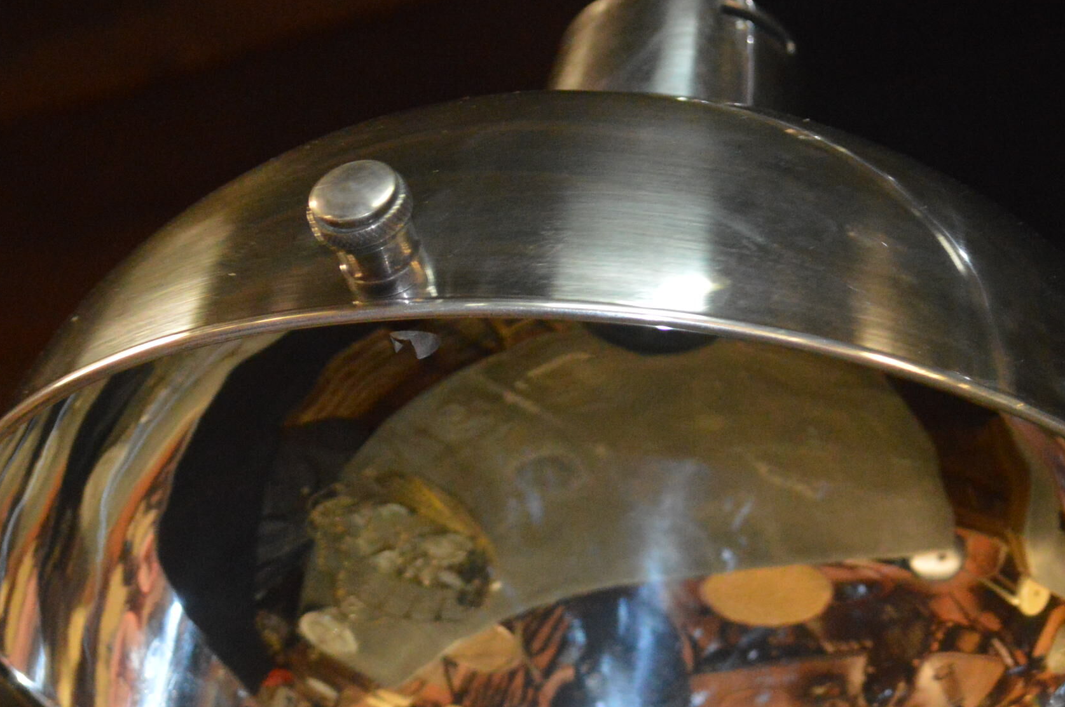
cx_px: 745
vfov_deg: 14.0
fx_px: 2866
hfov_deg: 20.9
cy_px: 511
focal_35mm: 97
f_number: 5
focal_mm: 36
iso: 3200
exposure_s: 1/60
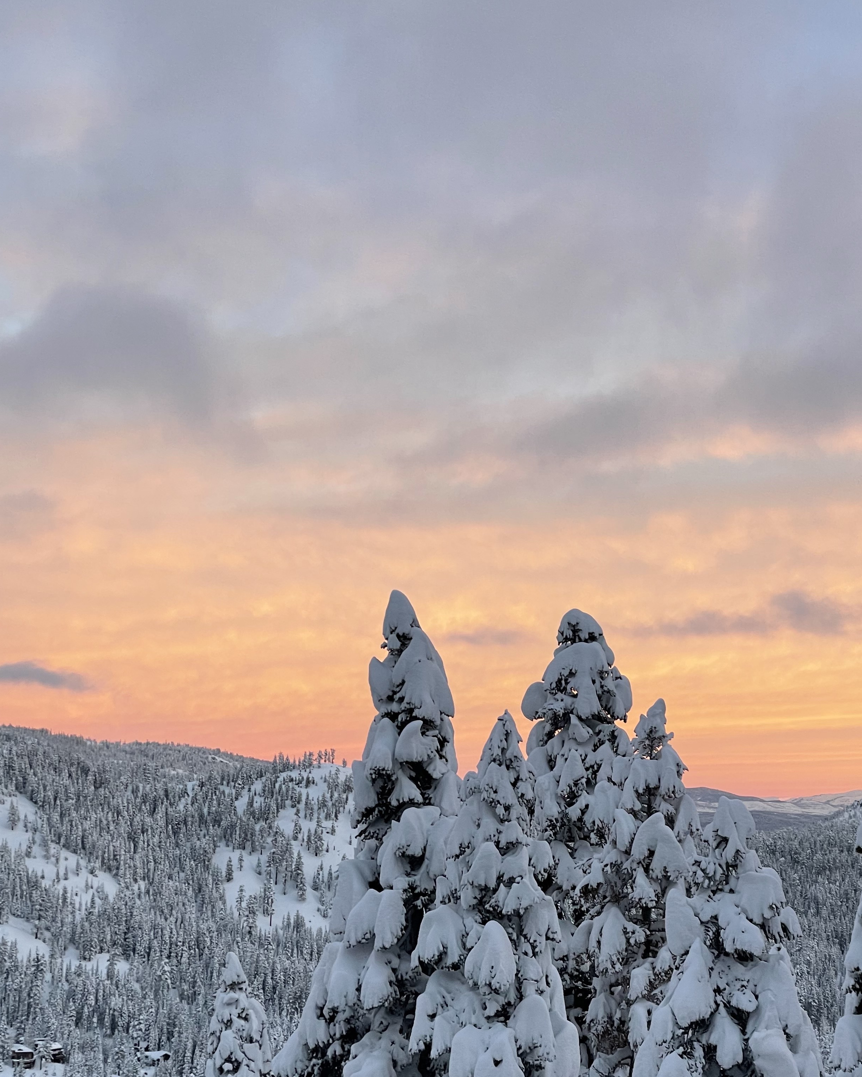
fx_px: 2136
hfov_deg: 22.8
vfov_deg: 28.3
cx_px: 491
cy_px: 620
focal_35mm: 67
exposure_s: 1/99
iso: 40
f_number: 2
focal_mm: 6
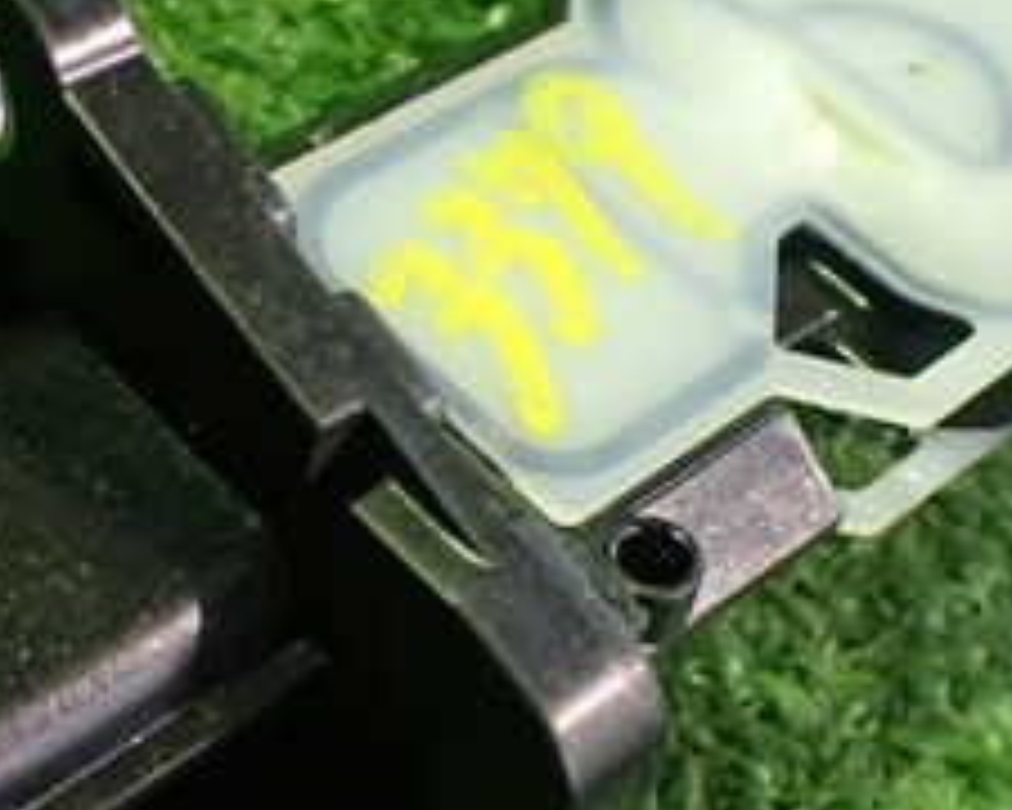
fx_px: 2336
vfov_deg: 19.7
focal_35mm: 78
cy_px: 387
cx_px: 315
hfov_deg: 24.3
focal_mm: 5.4
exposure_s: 1/40
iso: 800
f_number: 2.3
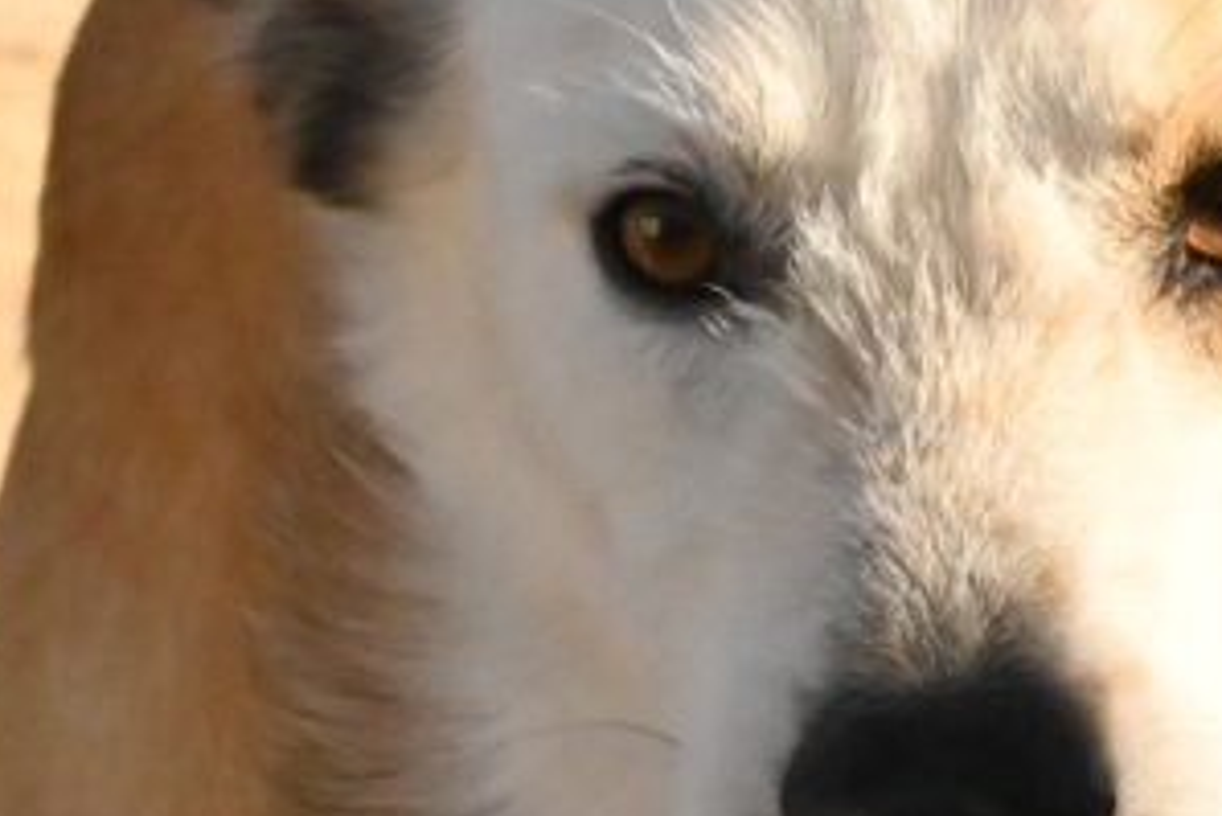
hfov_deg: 5.8
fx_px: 11886
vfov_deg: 3.9
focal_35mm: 350
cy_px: 470
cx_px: 1546
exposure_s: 1/4000
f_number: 13
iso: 9000
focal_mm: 68
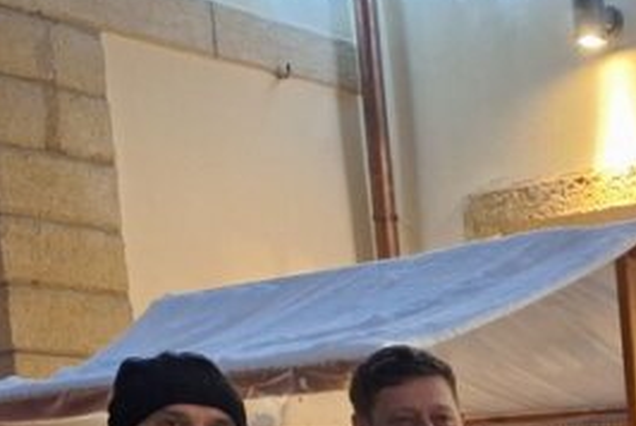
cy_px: 749
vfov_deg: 13.5
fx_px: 1627
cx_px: 1026
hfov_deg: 18.8
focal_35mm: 92
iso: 640
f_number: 1.8
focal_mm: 5.54
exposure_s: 1/20
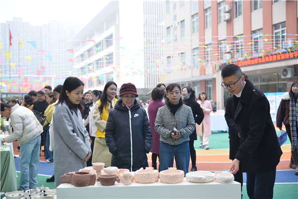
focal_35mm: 42
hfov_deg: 46.4
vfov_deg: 31.9
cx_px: 149
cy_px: 100
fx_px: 348
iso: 400
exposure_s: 1/200
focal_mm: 42
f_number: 2.8
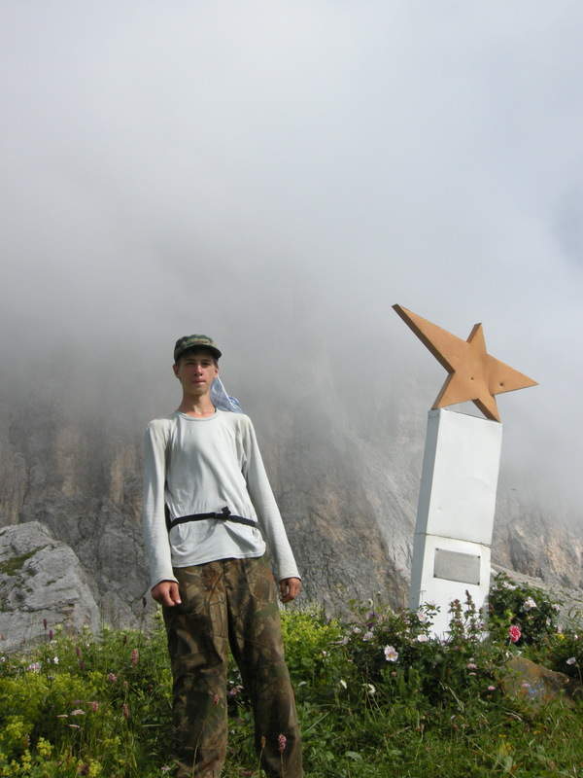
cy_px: 389
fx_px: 786
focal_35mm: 35
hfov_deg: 40.7
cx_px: 292
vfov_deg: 52.6
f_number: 6.1
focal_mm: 7.5
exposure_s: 1/322
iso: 64
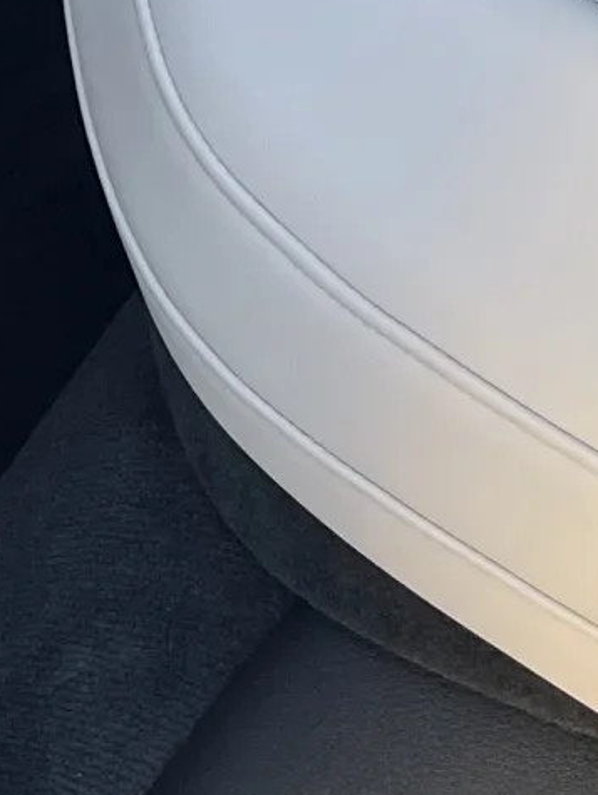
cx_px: 888
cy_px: -880
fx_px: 3220
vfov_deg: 12.2
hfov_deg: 10.3
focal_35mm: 140
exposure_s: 1/121
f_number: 1.5
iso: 32
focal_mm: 5.7
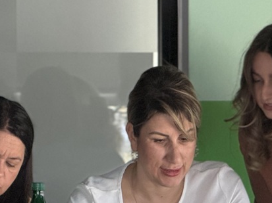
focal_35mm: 349
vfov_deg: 4.3
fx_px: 2740
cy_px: 181
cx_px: 244
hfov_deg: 5.7
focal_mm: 15.66
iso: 400
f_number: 2.8
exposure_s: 1/99
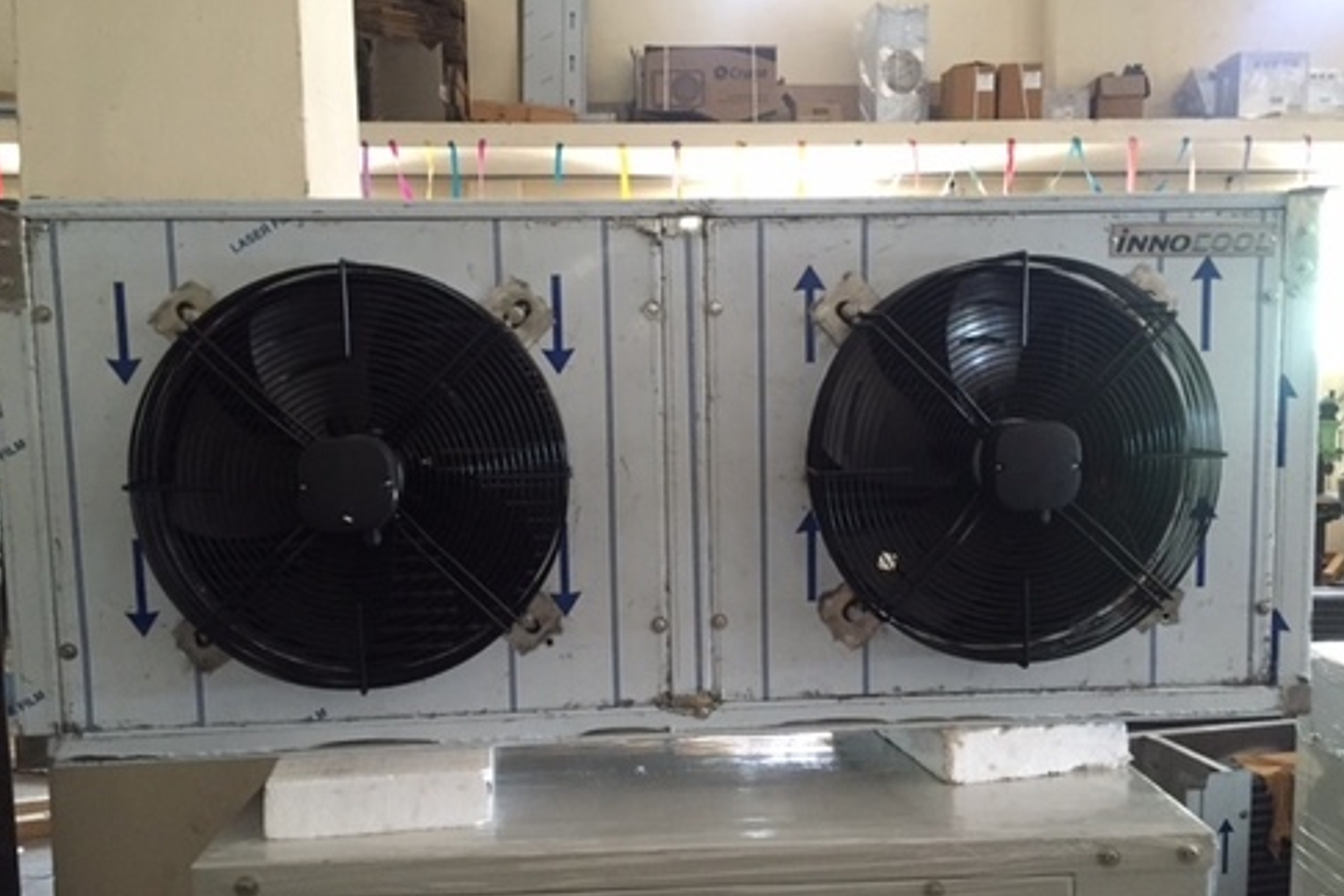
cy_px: 472
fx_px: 1157
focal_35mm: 31
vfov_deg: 42.3
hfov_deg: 60.3
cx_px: 672
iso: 320
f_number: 2.2
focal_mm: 4.15
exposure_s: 1/17
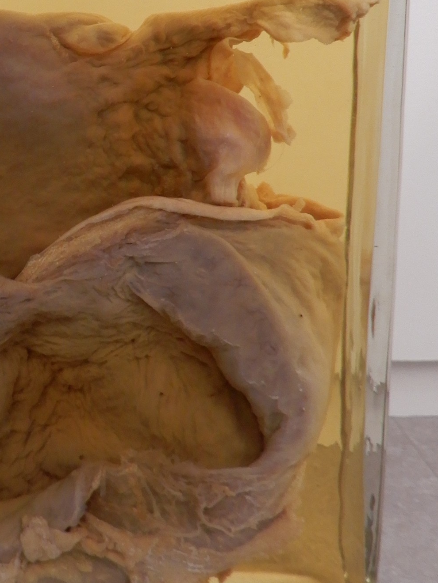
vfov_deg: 34.1
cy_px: 133
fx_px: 928
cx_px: 31
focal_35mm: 55
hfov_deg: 25.6
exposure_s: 1/30
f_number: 3.5
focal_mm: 5
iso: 220
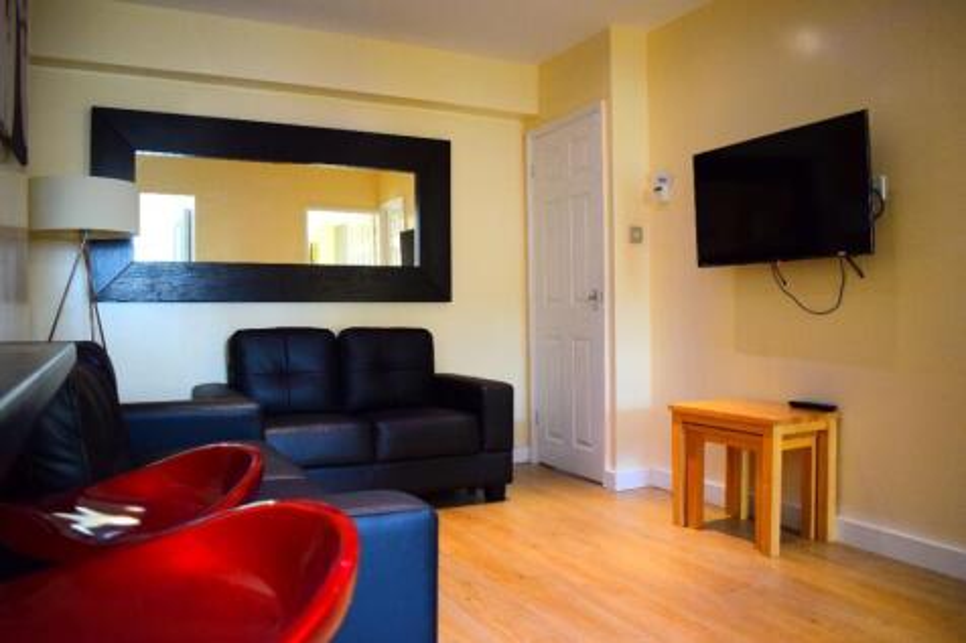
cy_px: 322
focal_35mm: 27
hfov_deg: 67.4
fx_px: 724
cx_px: 483
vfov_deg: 47.9
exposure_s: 1/60
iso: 1000
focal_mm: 18
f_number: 3.5
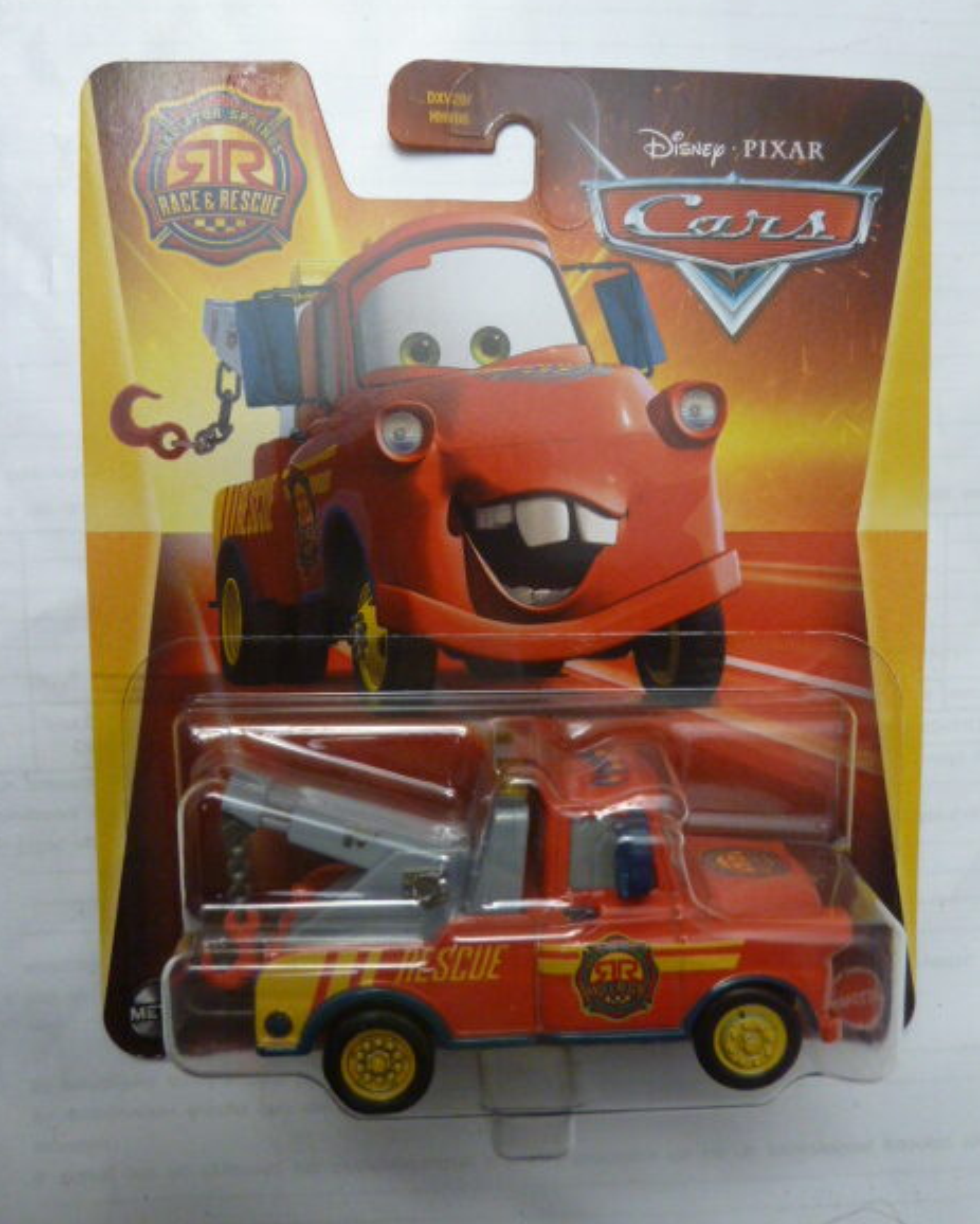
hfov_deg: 53.2
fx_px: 978
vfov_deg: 64.0
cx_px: 493
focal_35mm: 27
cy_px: 563
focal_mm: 4.1
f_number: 3.3
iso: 400
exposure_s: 1/25
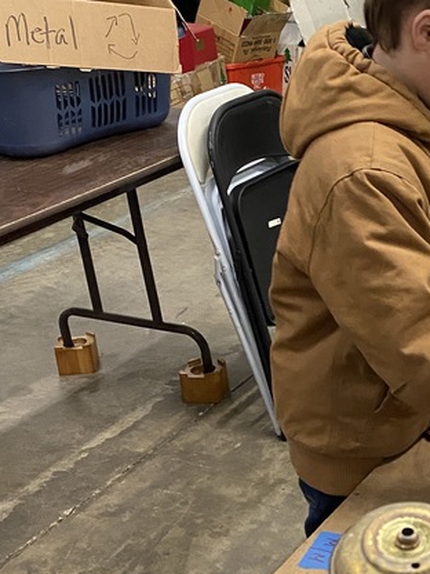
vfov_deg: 30.2
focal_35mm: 64
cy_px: 352
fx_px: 1060
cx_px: 456
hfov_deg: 21.9
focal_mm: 4.25
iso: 640
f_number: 1.8
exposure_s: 1/40
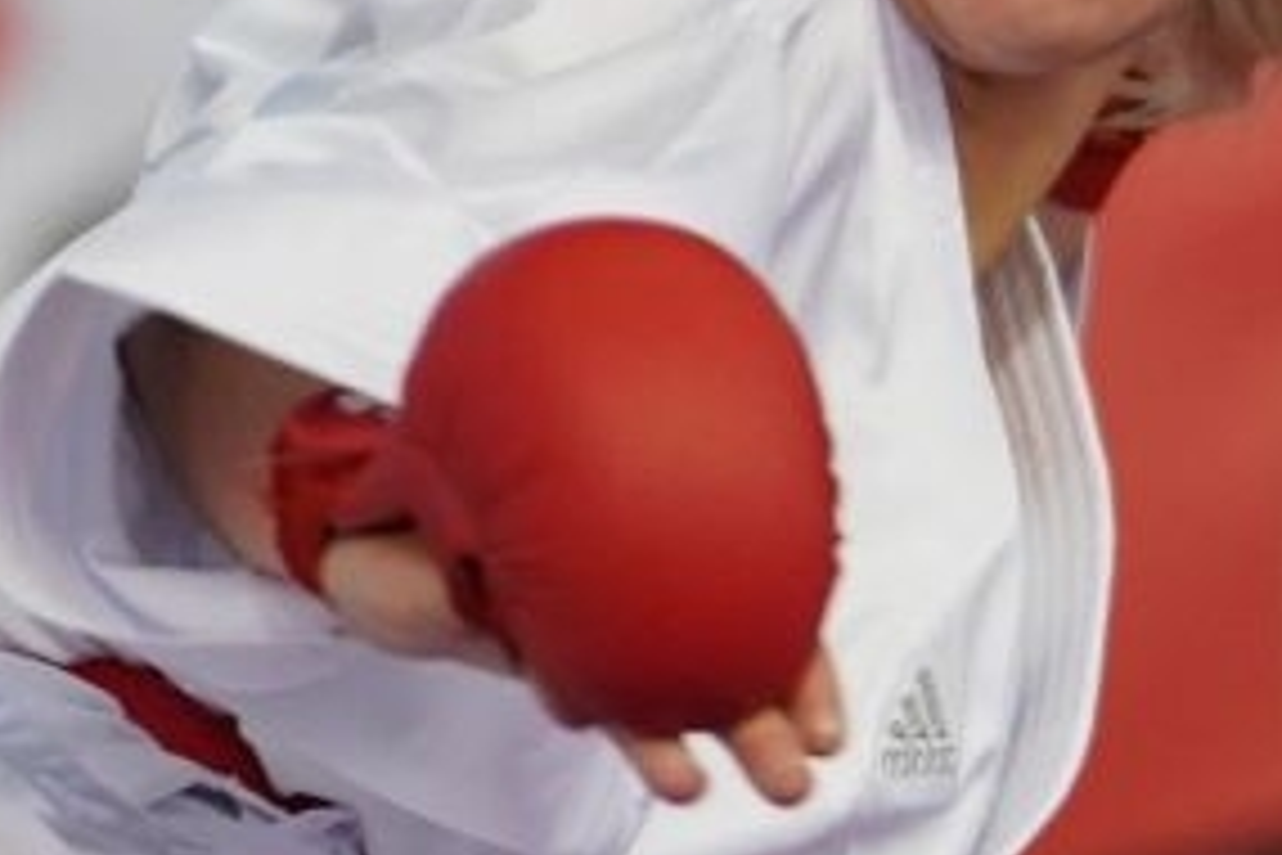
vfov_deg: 1.1
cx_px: 805
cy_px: 324
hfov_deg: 1.6
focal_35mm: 1265
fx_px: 45045
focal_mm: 200
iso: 2000
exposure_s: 1/1000
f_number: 2.8
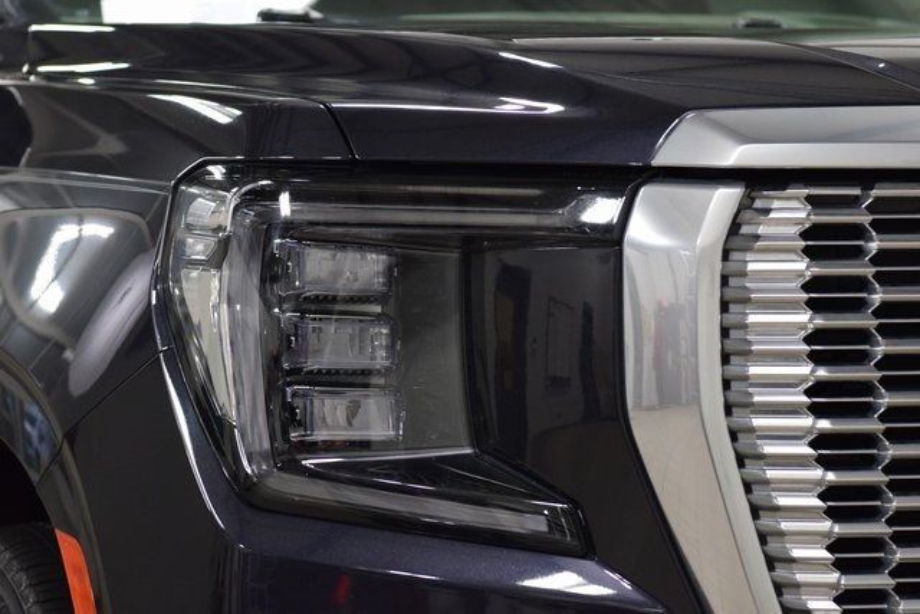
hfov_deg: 19.5
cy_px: 307
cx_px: 460
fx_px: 2684
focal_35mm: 105
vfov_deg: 13.0
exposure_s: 1/125
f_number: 4
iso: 1600
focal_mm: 70
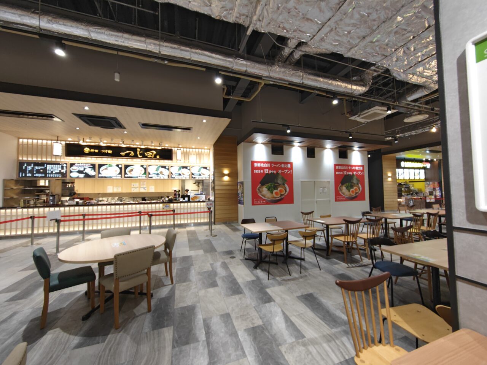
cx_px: 244
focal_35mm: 13
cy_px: 182
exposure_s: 1/40
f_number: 2.2
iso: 323
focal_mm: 2.16
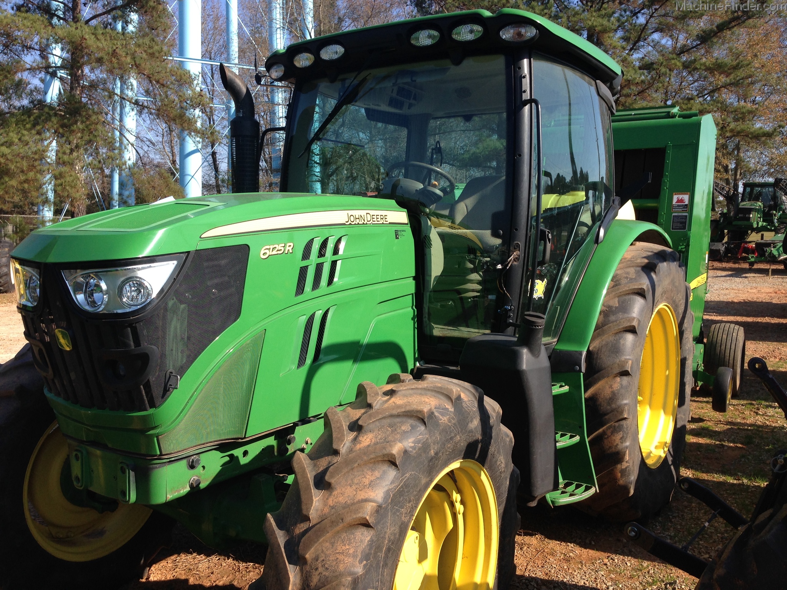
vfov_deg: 42.9
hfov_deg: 55.4
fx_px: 750
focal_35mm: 33
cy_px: 295
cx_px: 394
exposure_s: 1/874
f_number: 2.4
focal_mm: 4.12
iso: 50
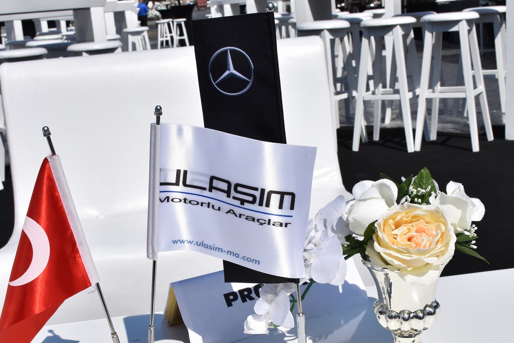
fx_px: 742
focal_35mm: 52
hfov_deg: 38.2
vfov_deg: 25.9
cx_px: 255
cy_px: 206
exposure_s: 1/640
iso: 200
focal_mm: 24
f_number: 13
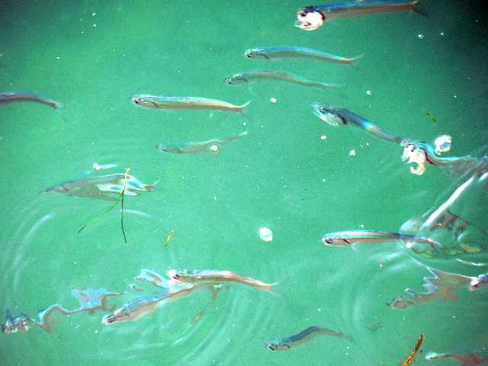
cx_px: 244
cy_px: 183
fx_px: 4934
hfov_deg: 5.7
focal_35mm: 350
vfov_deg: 4.2
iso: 640
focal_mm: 63
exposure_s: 1/250
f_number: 5.9
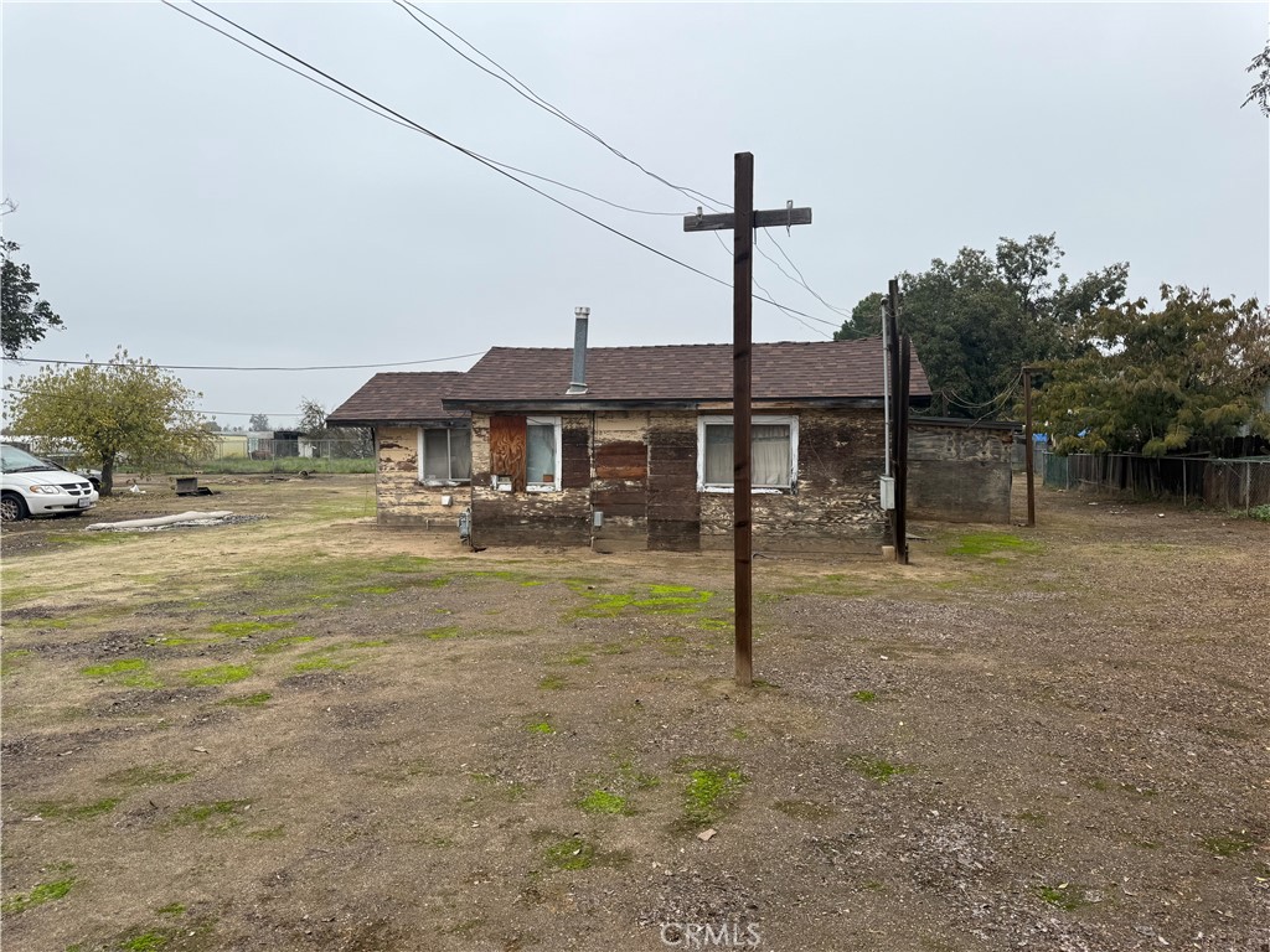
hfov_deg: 71.6
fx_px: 881
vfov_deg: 56.8
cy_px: 476
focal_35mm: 24
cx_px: 635
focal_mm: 6.76
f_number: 1.78
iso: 80
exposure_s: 1/1855
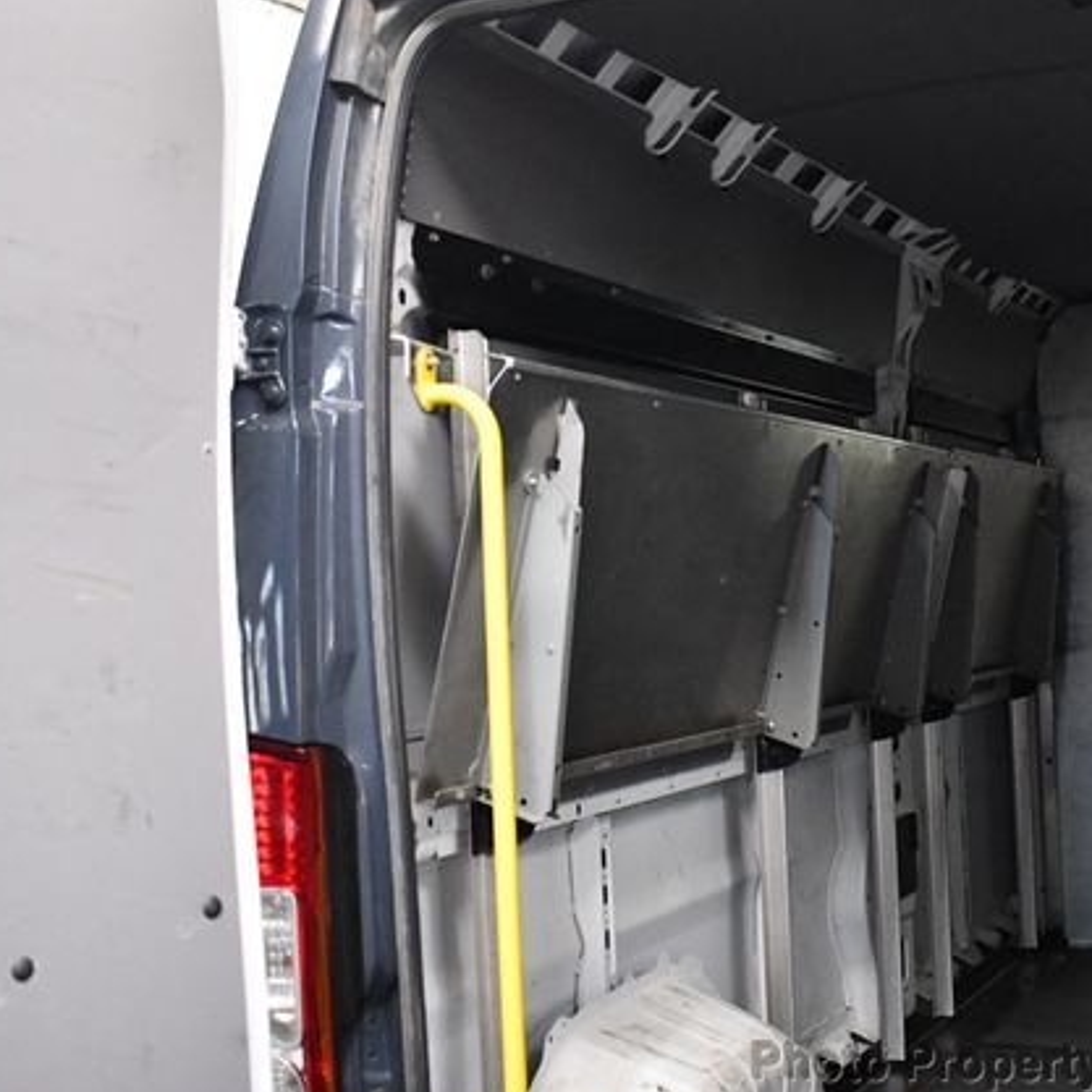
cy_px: 553
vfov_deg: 36.1
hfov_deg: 35.7
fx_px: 1677
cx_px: 720
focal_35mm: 47
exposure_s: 1/125
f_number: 3.5
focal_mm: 18
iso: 3200
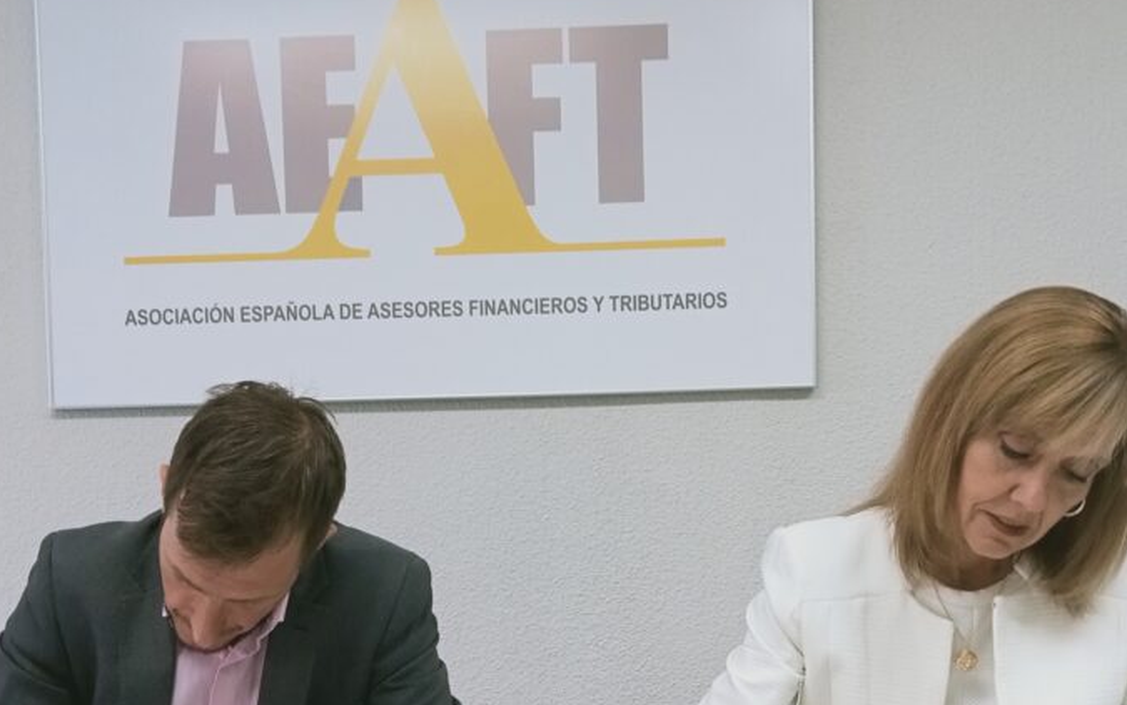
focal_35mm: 45
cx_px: 539
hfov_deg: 44.3
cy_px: 536
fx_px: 1382
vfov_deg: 28.1
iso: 205
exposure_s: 1/33.3
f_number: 2.2
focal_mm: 3.46
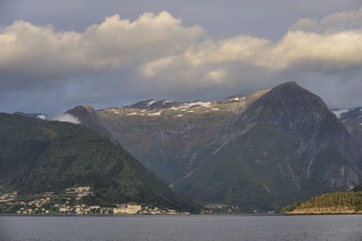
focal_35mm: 80
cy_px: 120
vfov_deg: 17.0
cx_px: 181
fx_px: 804
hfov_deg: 25.4
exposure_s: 1/320
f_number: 5
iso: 200
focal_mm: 80
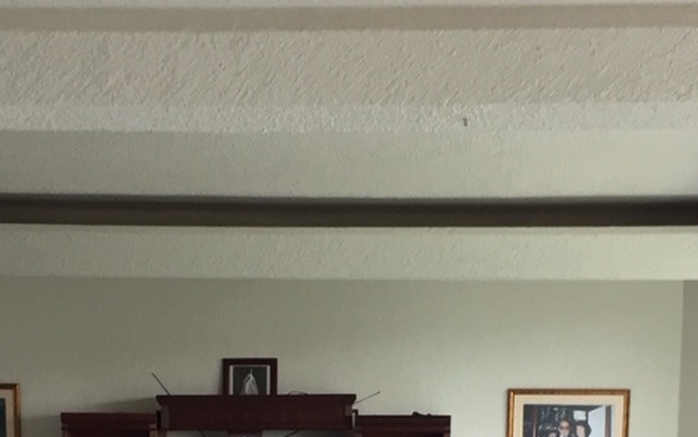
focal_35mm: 70
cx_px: 328
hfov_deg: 29.4
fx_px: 1332
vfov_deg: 17.6
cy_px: 550
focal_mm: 4.15
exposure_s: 1/30
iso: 32
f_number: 2.2
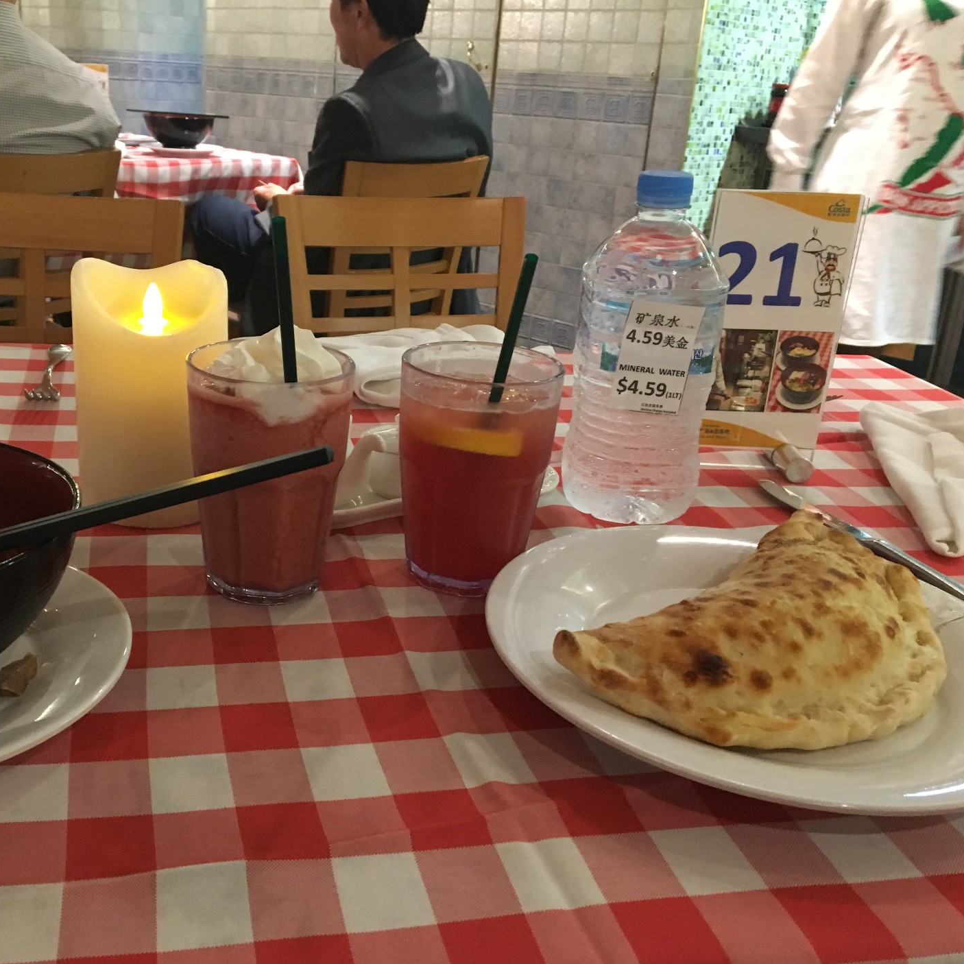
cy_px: 493
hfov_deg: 46.8
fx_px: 1103
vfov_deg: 47.2
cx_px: 365
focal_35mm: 35
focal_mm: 4.15
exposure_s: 1/17
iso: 200
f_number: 2.2
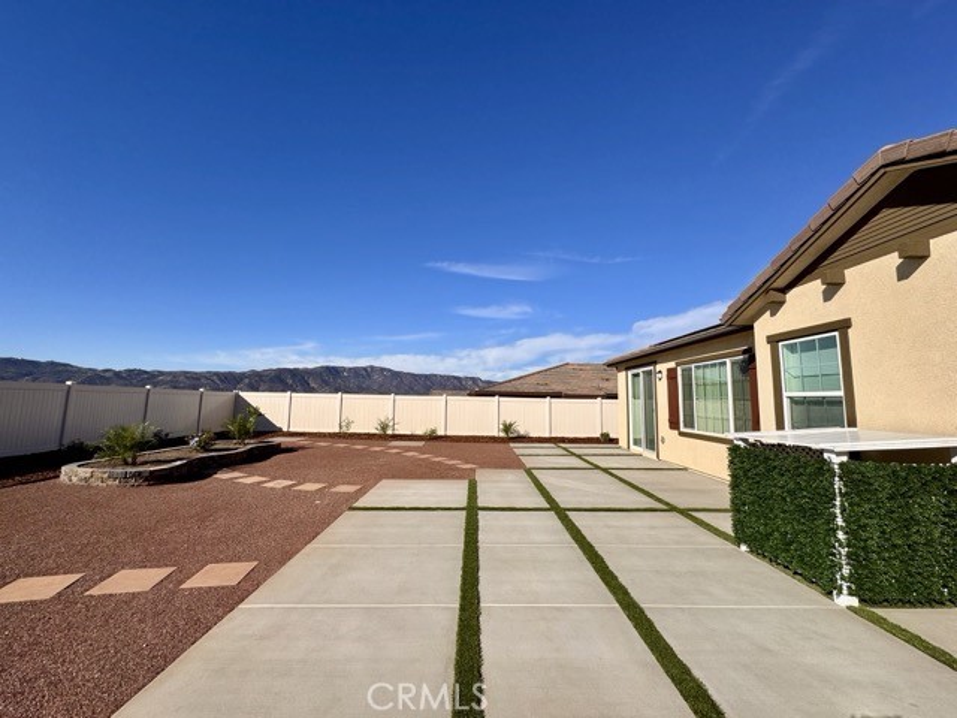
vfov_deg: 85.7
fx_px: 387
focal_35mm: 14
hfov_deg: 102.1
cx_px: 478
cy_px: 359
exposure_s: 1/3906
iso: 40
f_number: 2.2
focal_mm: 2.22
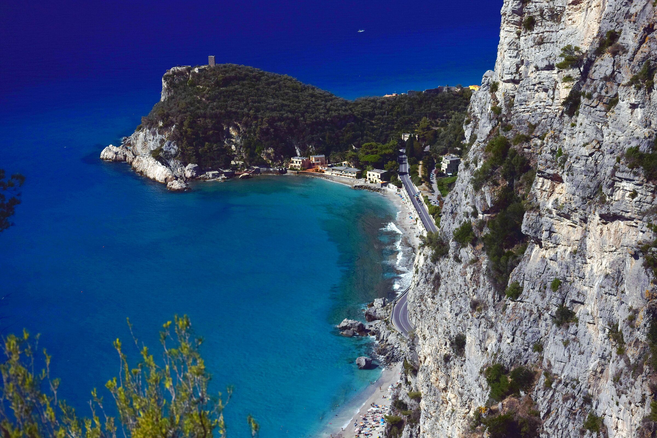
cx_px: 328
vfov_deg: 18.9
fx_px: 1314
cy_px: 219
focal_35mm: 72
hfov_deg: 28.1
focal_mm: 48
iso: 100
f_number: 8
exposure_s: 1/2500
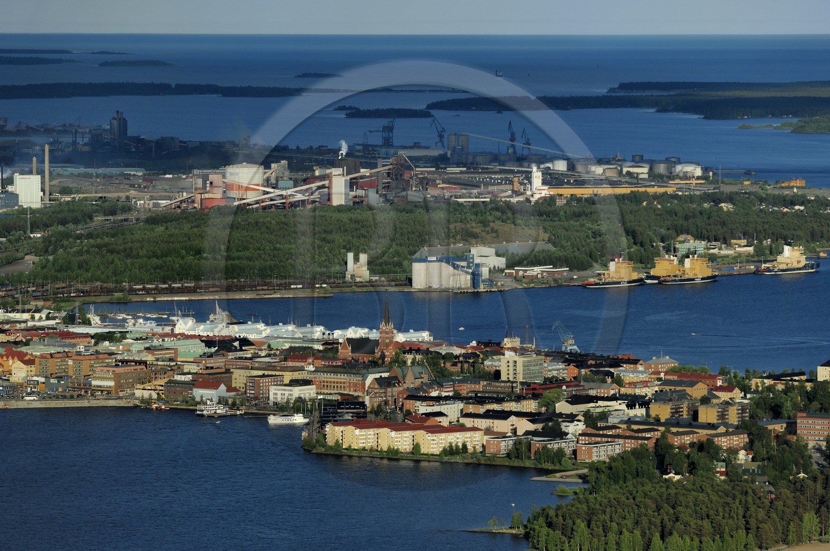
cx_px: 415
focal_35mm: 225
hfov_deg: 9.2
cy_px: 276
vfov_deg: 6.1
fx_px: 5180
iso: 100
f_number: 3.5
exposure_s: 1/2500
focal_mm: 150
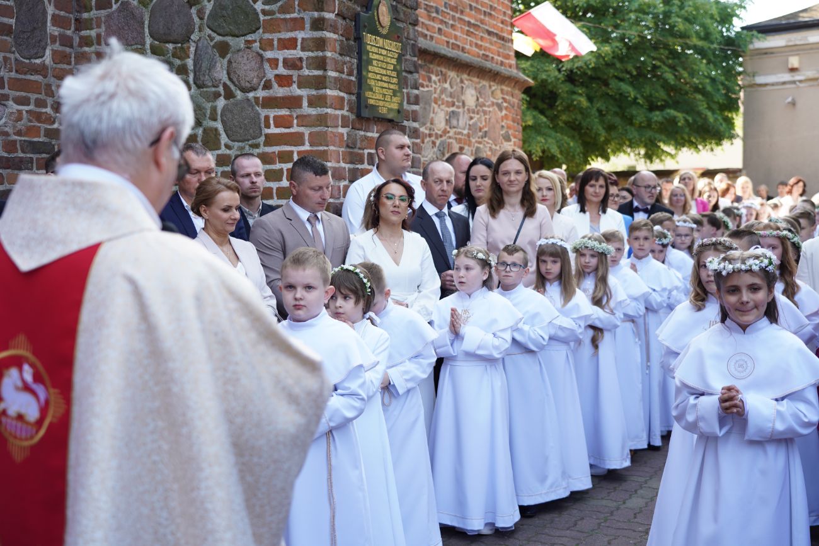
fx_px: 1047
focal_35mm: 46
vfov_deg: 29.3
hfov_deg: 42.7
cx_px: 410
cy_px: 273
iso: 125
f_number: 4
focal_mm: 46
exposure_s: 1/100
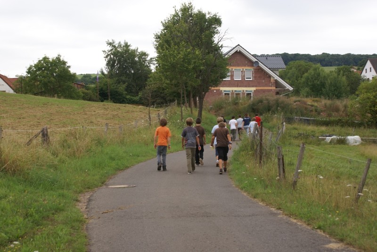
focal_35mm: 68
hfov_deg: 29.8
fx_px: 708
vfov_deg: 20.2
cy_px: 126
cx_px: 188
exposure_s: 1/80
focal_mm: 45
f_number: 9
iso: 100
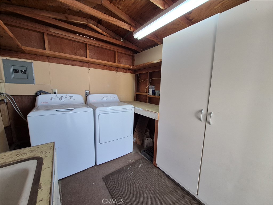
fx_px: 103
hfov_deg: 106.2
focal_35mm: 13
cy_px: 102
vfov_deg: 89.9
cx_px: 136
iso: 64
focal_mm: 1.74
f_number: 2.2
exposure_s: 1/60
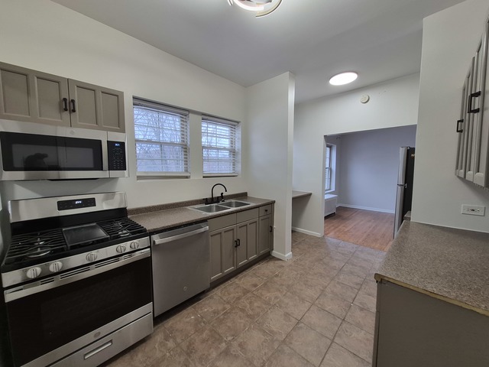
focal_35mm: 13
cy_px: 184
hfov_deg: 106.2
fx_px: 184
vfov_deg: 89.9
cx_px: 244
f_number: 2.2
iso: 125
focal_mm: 1.74
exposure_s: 1/60
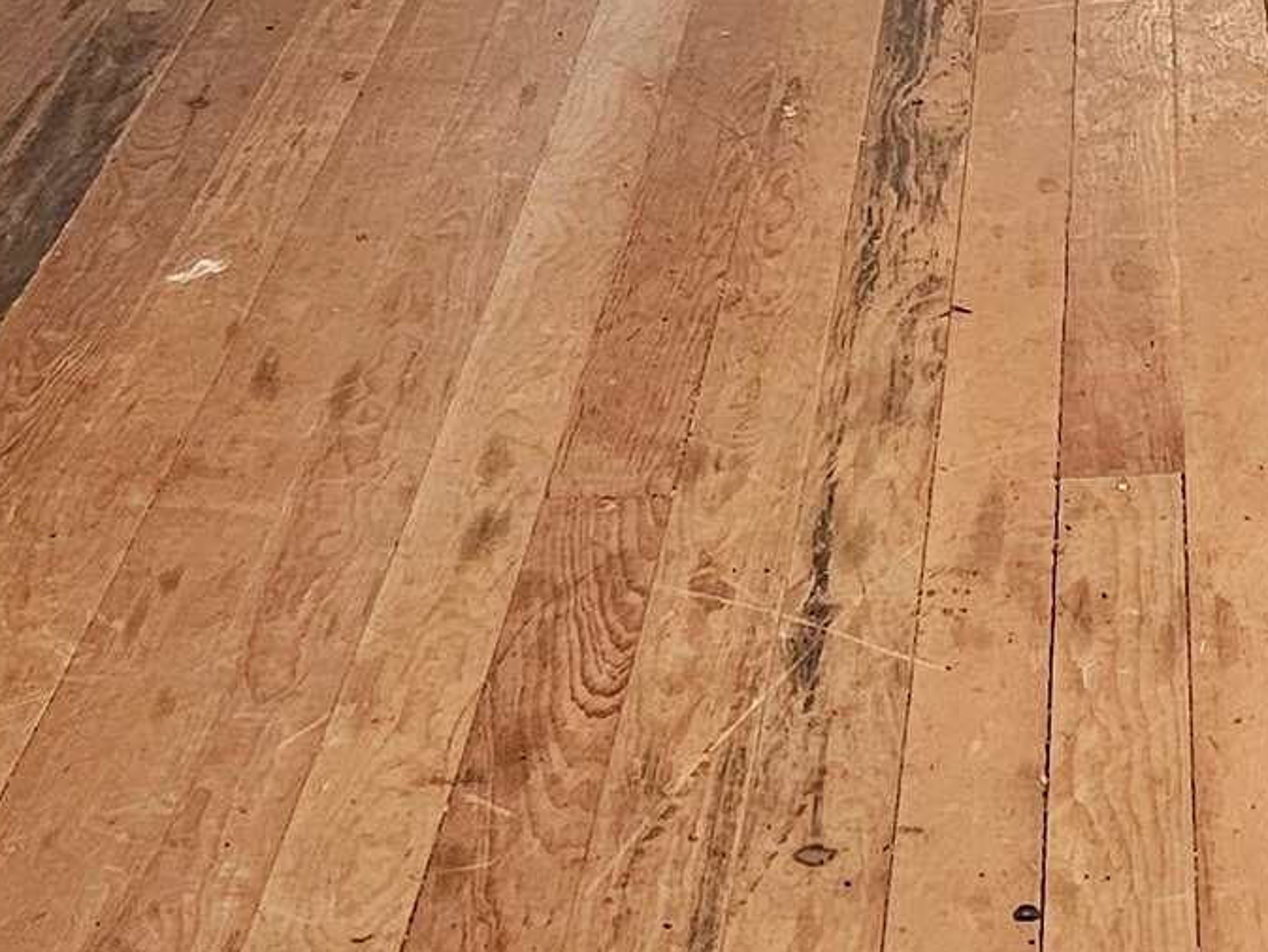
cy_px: 145
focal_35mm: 105
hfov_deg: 18.4
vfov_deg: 14.0
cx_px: 1155
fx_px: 3847
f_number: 1.7
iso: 1000
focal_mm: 6.3
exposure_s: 1/120
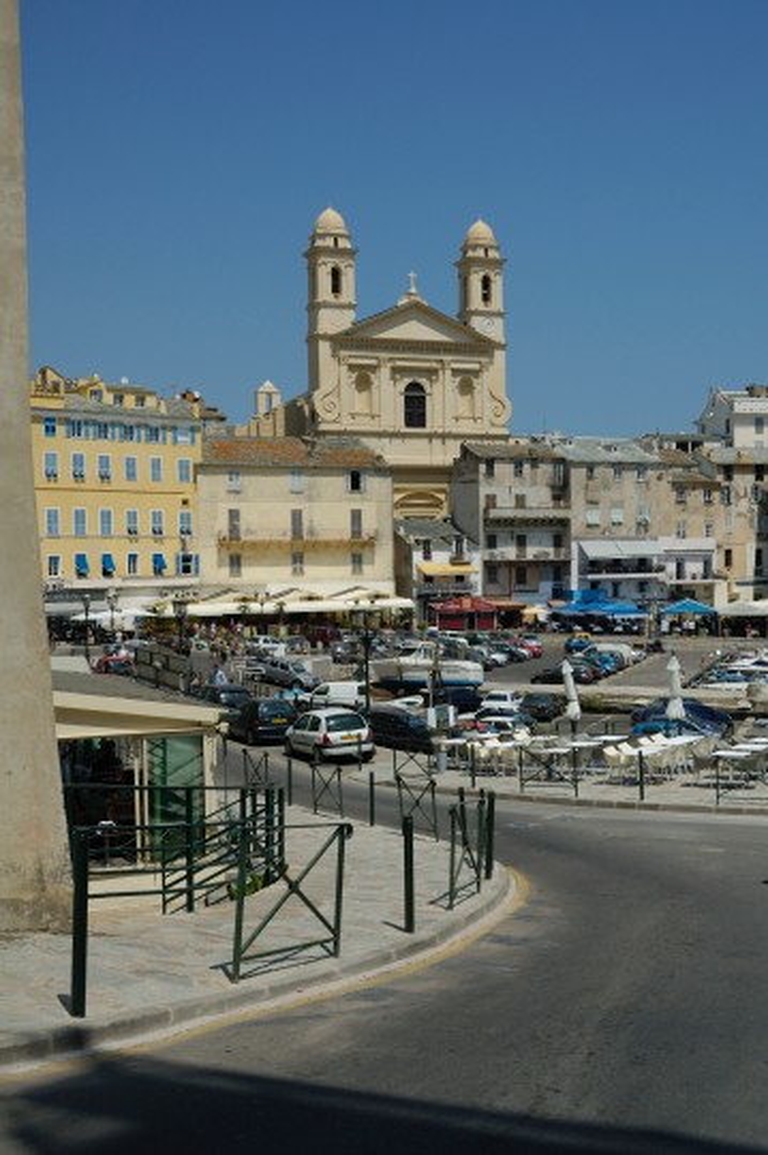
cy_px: 578
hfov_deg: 30.8
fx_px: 1395
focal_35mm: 44
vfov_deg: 45.0
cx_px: 384
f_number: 8
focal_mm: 29
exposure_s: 1/1000
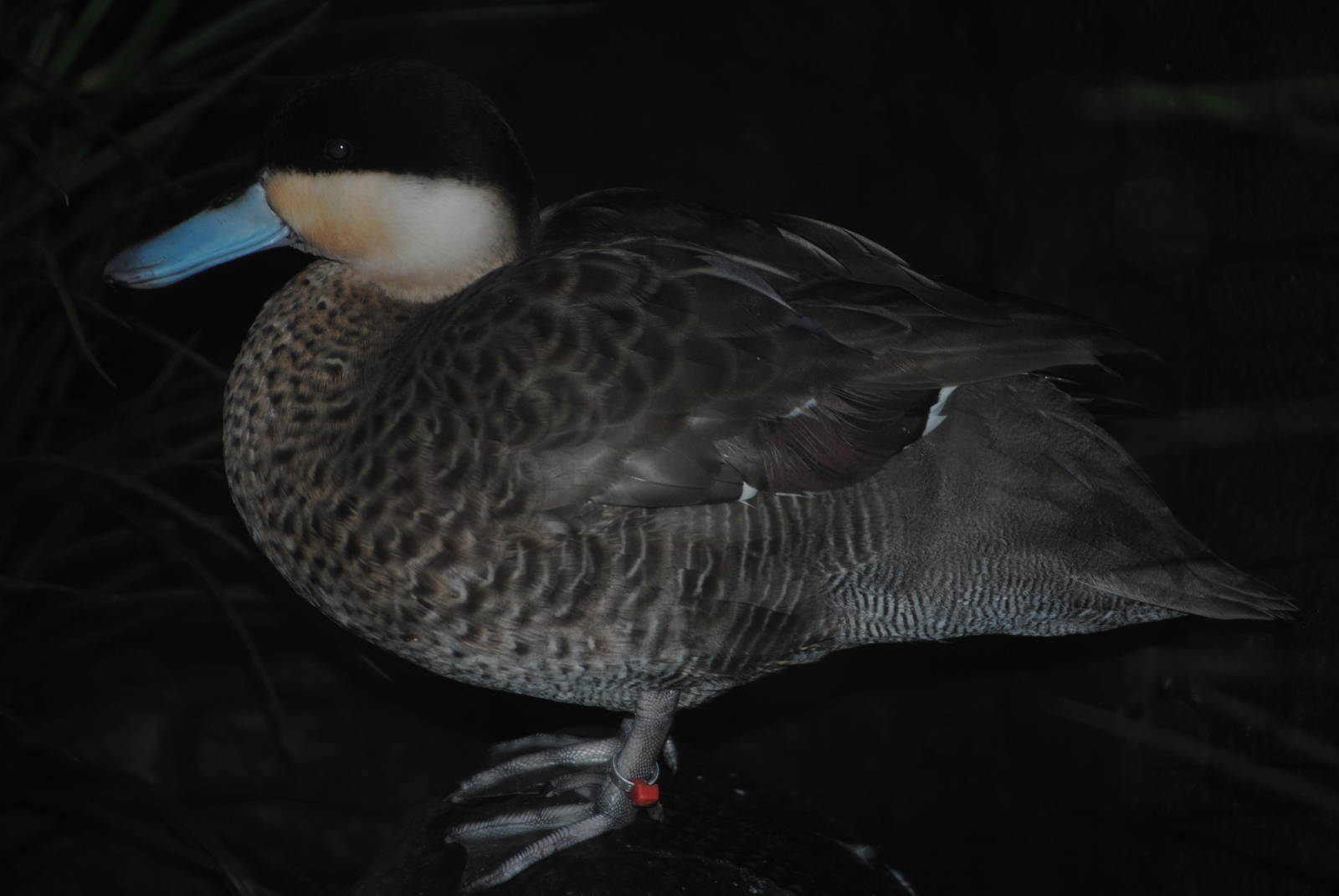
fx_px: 6982
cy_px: 448
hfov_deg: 11.0
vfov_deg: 7.3
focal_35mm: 188
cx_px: 670
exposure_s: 1/60
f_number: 4.8
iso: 200
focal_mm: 125
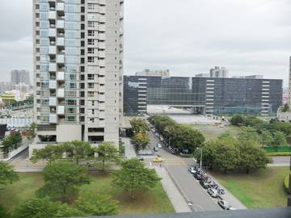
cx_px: 146
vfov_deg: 49.7
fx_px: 235
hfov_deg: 63.4
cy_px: 109
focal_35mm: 28
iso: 160
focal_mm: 4.7
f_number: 3.3
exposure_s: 1/1000
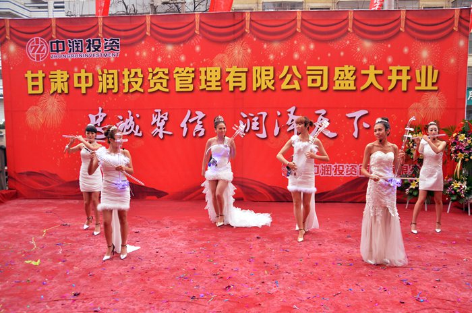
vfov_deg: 39.8
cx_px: 236
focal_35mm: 33
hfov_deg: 57.3
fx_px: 432
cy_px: 156
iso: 500
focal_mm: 22
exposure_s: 1/500
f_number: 3.5
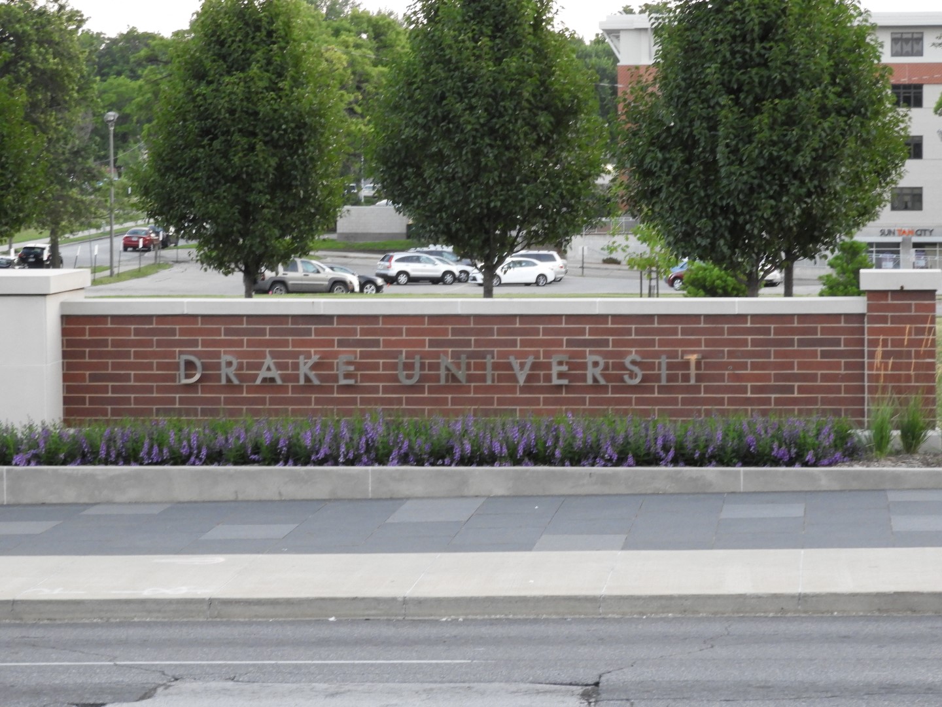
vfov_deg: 11.0
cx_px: 471
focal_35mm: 135
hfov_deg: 14.6
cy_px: 354
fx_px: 3674
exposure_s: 1/30
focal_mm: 24.2
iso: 400
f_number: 5
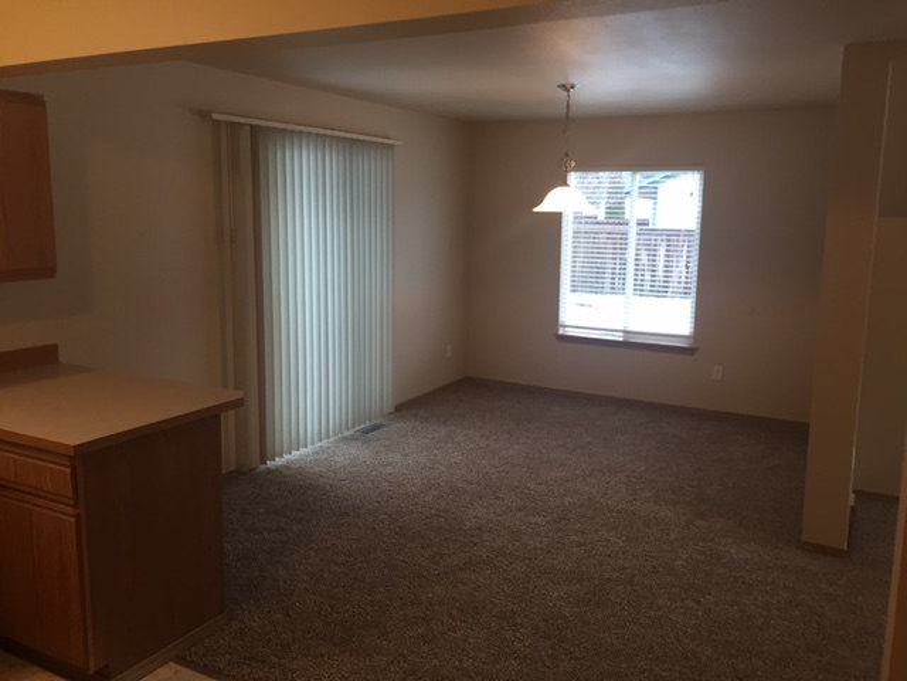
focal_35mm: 29
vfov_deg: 48.2
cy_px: 340
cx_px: 454
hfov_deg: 61.7
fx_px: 760
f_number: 2.2
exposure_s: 1/30
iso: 80
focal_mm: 4.15
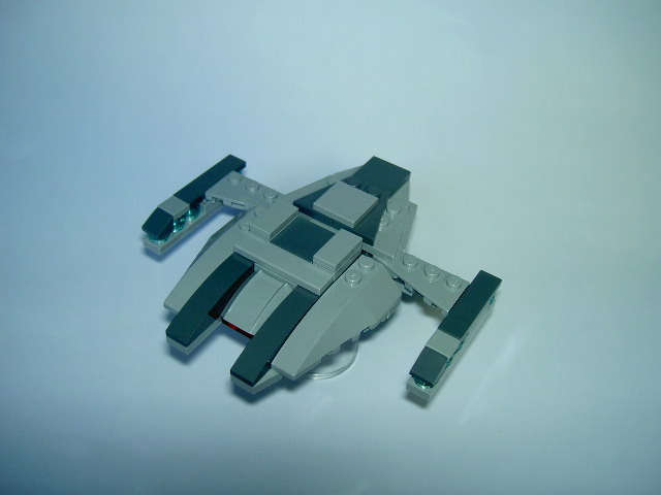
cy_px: 248
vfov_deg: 36.8
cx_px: 330
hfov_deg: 47.9
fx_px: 745
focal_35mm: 39
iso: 100
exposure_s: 1/59.5
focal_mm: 8
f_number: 2.8
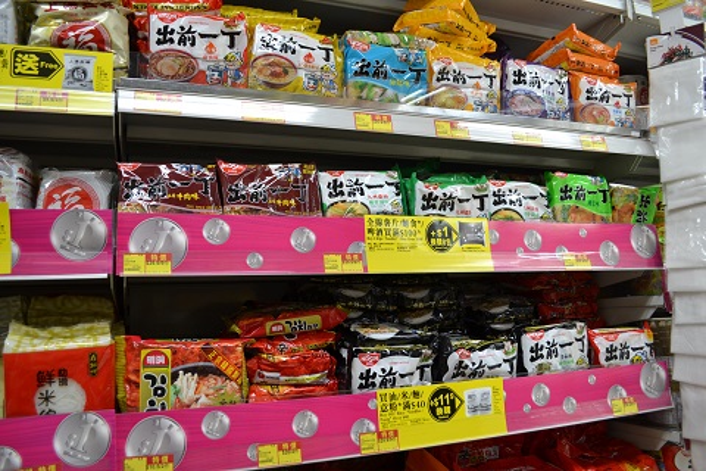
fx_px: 529
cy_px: 236
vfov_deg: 47.9
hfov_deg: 67.4
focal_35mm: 27
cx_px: 353
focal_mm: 18
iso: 400
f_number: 4
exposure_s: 1/60
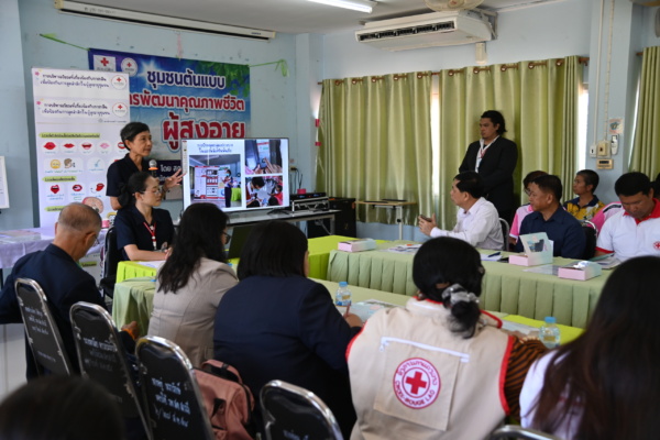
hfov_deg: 50.7
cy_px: 220
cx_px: 330
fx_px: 697
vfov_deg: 35.1
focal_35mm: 38
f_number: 4
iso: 800
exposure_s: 1/125
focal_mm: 38
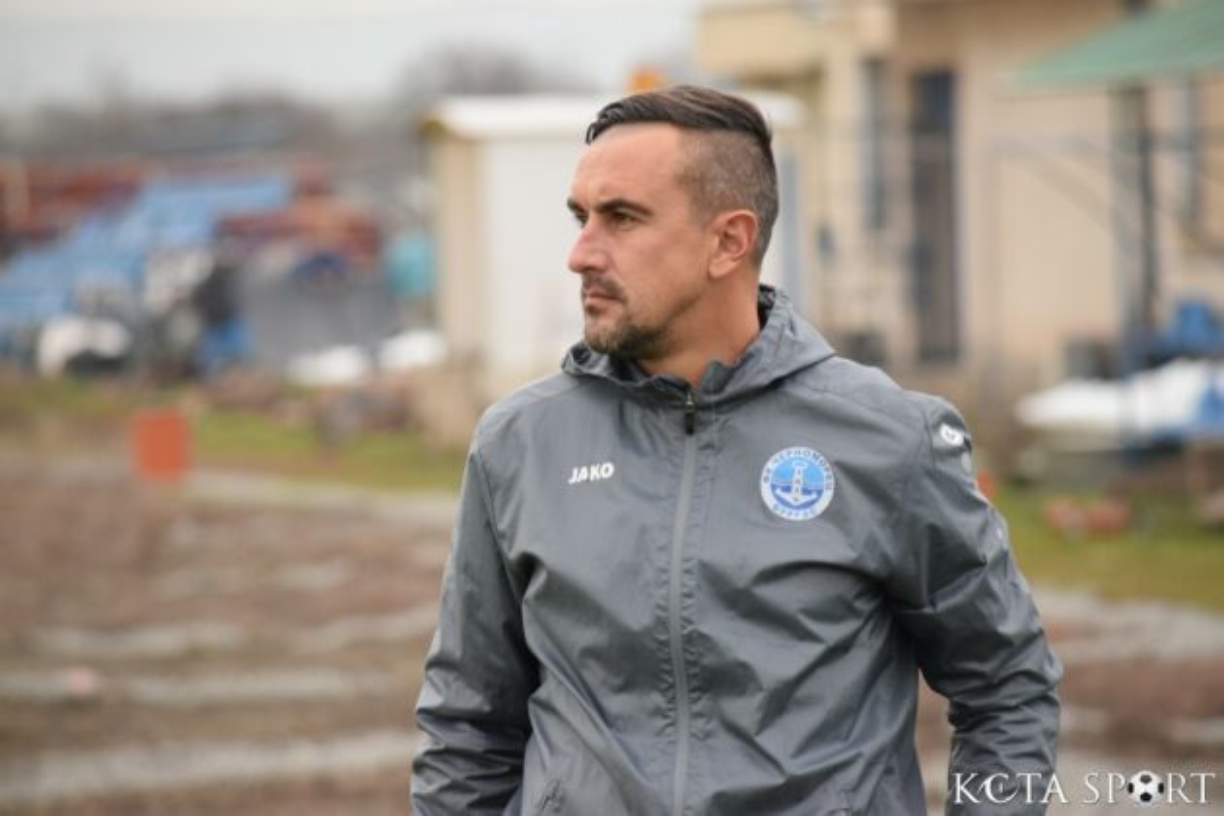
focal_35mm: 270
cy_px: 408
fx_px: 9179
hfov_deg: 7.6
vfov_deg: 5.1
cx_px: 612
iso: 1600
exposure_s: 1/640
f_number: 5
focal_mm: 180
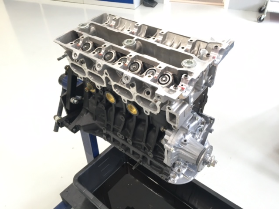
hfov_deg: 61.7
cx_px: 140
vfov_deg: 48.2
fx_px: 234
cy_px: 104
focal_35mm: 29
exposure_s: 1/33
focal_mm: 4.15
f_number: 2.2
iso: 64
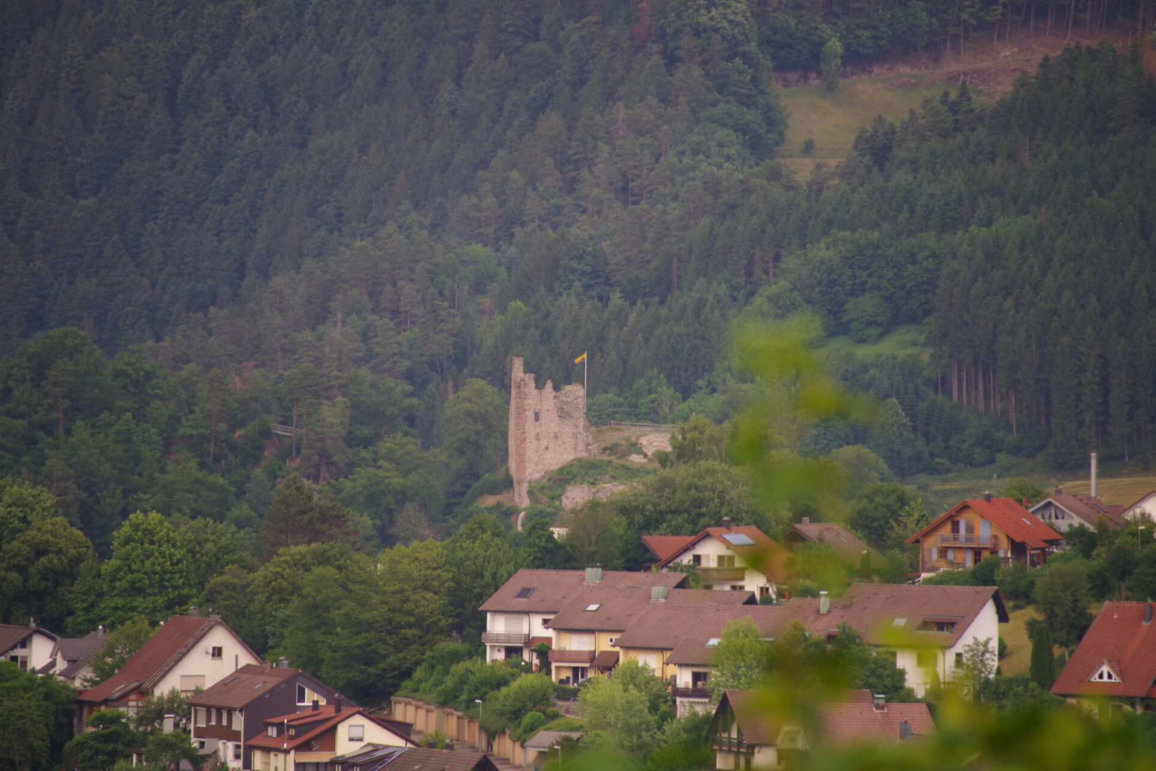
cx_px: 577
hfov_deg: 4.6
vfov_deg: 3.0
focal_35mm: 451
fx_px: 14480
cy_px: 385
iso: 400
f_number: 6.3
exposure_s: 1/100
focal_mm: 300
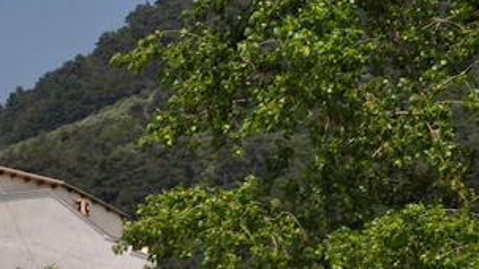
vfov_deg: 6.7
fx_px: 2209
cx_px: -452
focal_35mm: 174
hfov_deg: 11.3
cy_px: 588
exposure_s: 1/500
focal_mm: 28
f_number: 11
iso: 200
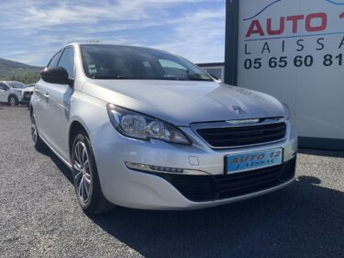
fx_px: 288
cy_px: 129
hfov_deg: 61.7
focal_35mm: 29
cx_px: 172
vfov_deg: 48.2
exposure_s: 1/1912
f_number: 1.8
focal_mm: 3
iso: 16
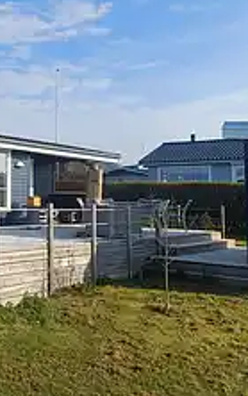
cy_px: 162
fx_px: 464
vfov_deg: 46.0
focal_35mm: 43
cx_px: -52
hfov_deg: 26.5
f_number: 1.8
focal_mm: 4.65
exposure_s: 1/962
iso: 50
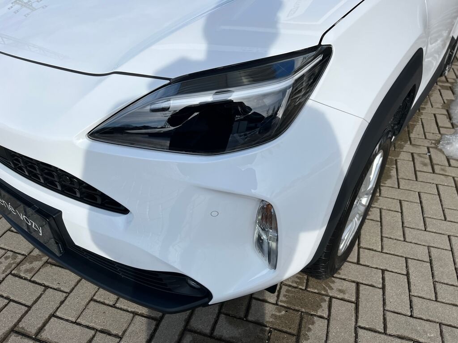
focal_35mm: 26
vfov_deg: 53.1
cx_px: 229
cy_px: 172
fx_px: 344
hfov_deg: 67.3
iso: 50
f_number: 1.6
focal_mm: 5.1
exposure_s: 1/4854
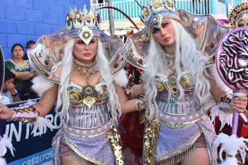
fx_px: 335
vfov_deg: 27.7
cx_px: 143
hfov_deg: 40.5
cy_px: 68
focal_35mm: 49
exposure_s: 1/200
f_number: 5.6
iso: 360
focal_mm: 27
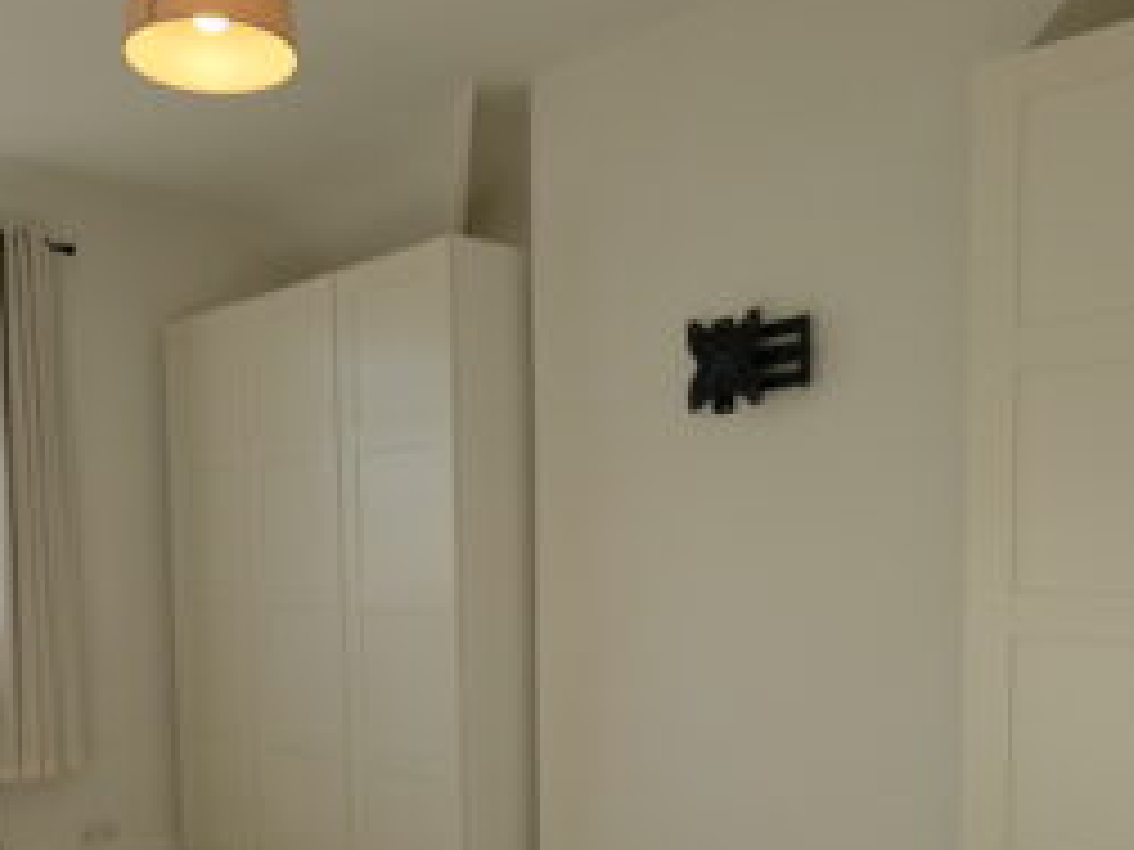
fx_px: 1081
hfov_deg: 54.6
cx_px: 410
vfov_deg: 41.9
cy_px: 616
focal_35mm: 33
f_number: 5
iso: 200
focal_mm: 10
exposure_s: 1/180
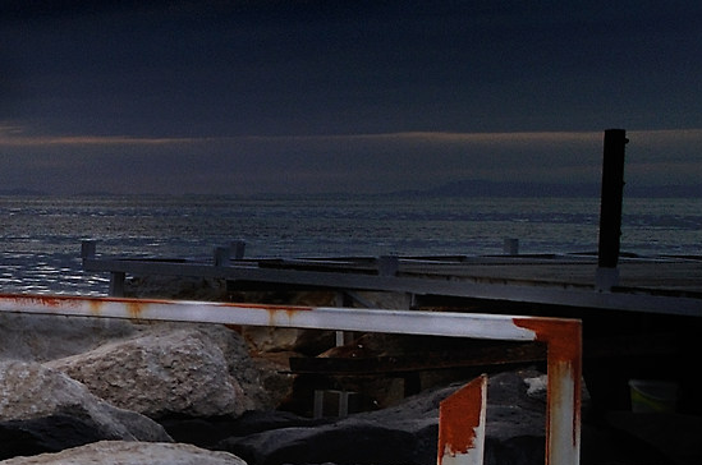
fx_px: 1405
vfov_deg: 18.8
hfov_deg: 17.0
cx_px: -818
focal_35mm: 72
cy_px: 231
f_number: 11
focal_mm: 11
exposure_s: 1/320
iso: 200
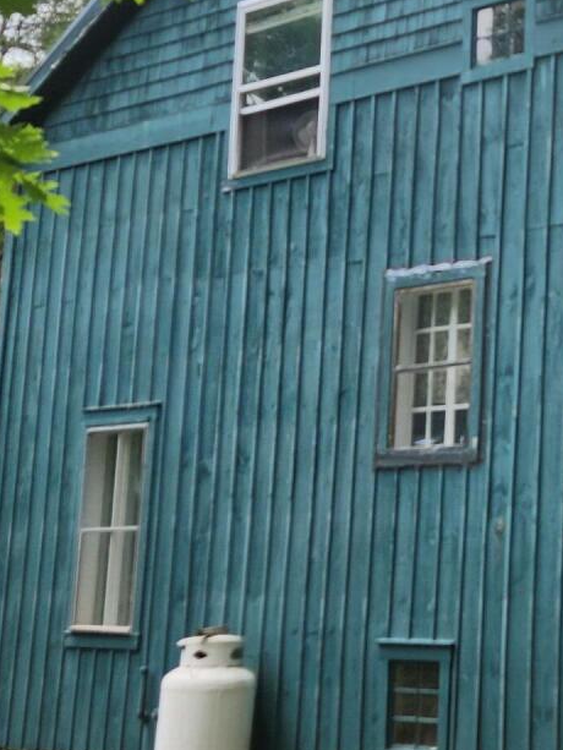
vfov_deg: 25.9
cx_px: 871
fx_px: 1626
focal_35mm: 75
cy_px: 258
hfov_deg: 17.4
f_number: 1.8
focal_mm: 5.4
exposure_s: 1/734
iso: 20
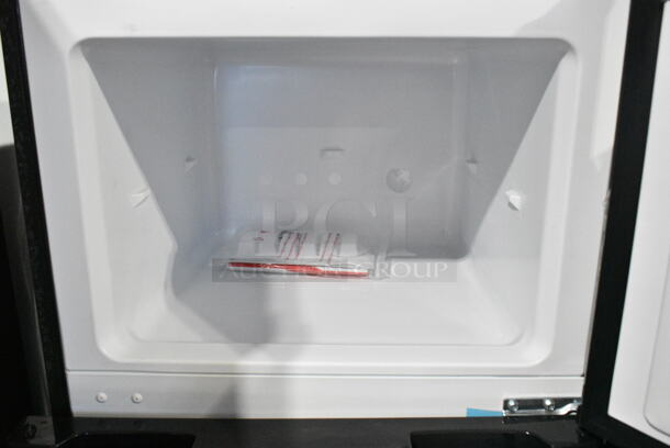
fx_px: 615
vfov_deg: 40.1
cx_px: 335
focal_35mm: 33
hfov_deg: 57.2
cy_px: 224
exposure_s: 1/200
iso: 6400
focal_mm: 22
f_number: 7.1
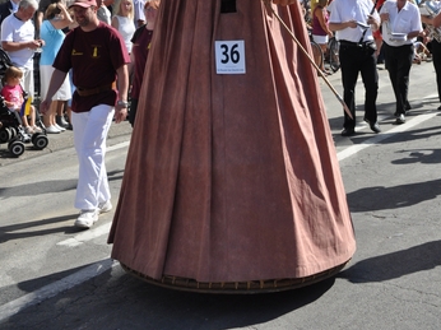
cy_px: -47
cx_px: 243
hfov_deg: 29.8
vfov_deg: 21.2
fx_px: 828
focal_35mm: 65
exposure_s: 1/1600
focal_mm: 26
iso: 400
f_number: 5.6
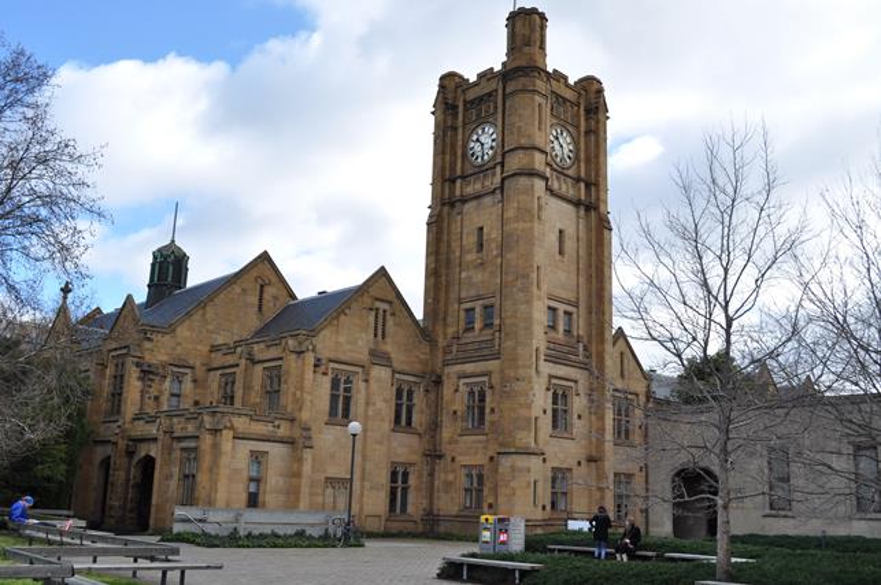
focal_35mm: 36
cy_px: 292
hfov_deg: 53.2
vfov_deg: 36.8
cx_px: 440
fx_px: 880
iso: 200
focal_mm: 24
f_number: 8
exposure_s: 1/250
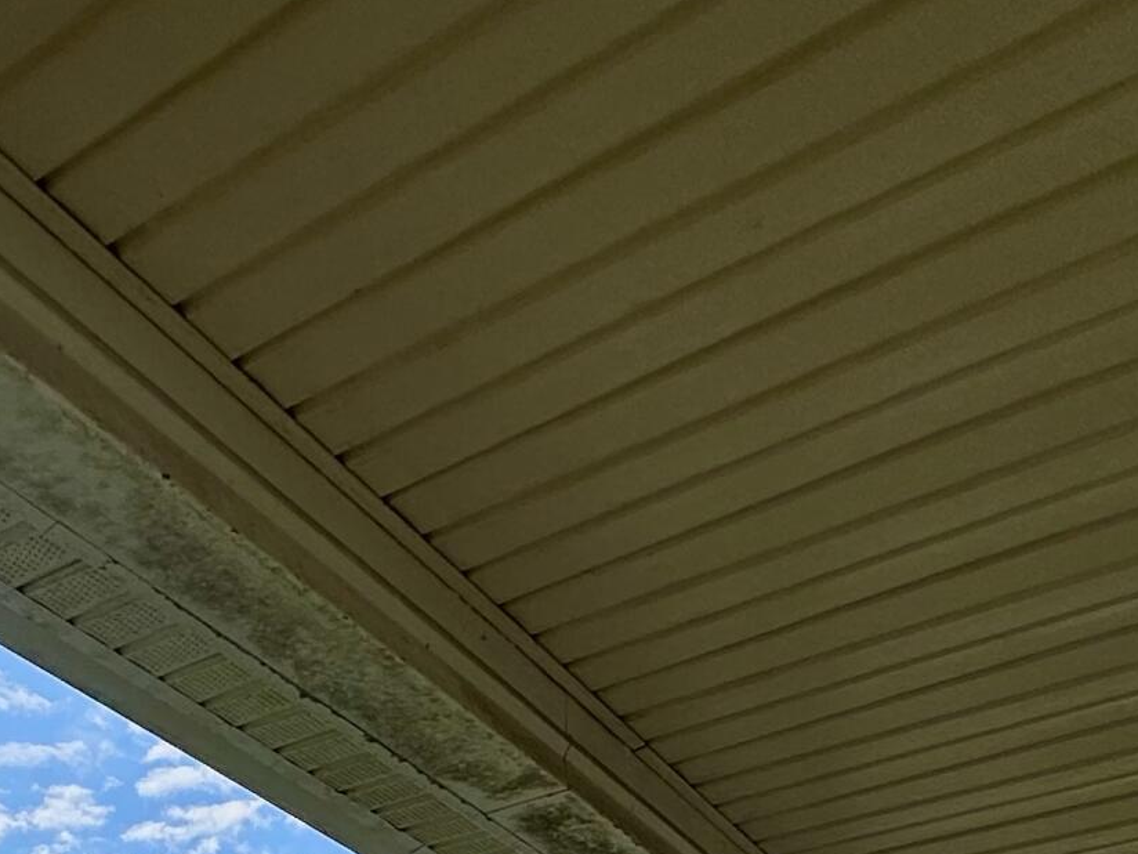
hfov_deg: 34.5
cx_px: 33
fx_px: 1677
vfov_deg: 20.7
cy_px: 1501
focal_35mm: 51
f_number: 2.2
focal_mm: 2.22
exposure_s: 1/1221
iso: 50
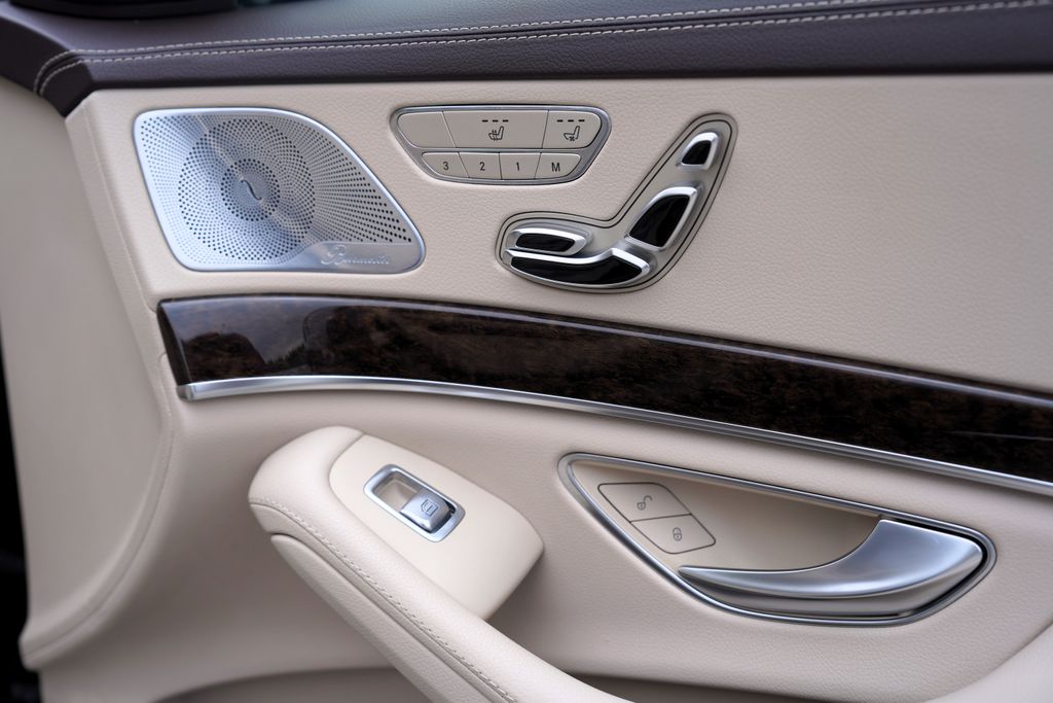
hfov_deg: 42.7
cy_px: 352
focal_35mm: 46
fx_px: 1346
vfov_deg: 29.3
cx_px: 526
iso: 100
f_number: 4
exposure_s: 1/160
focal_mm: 46
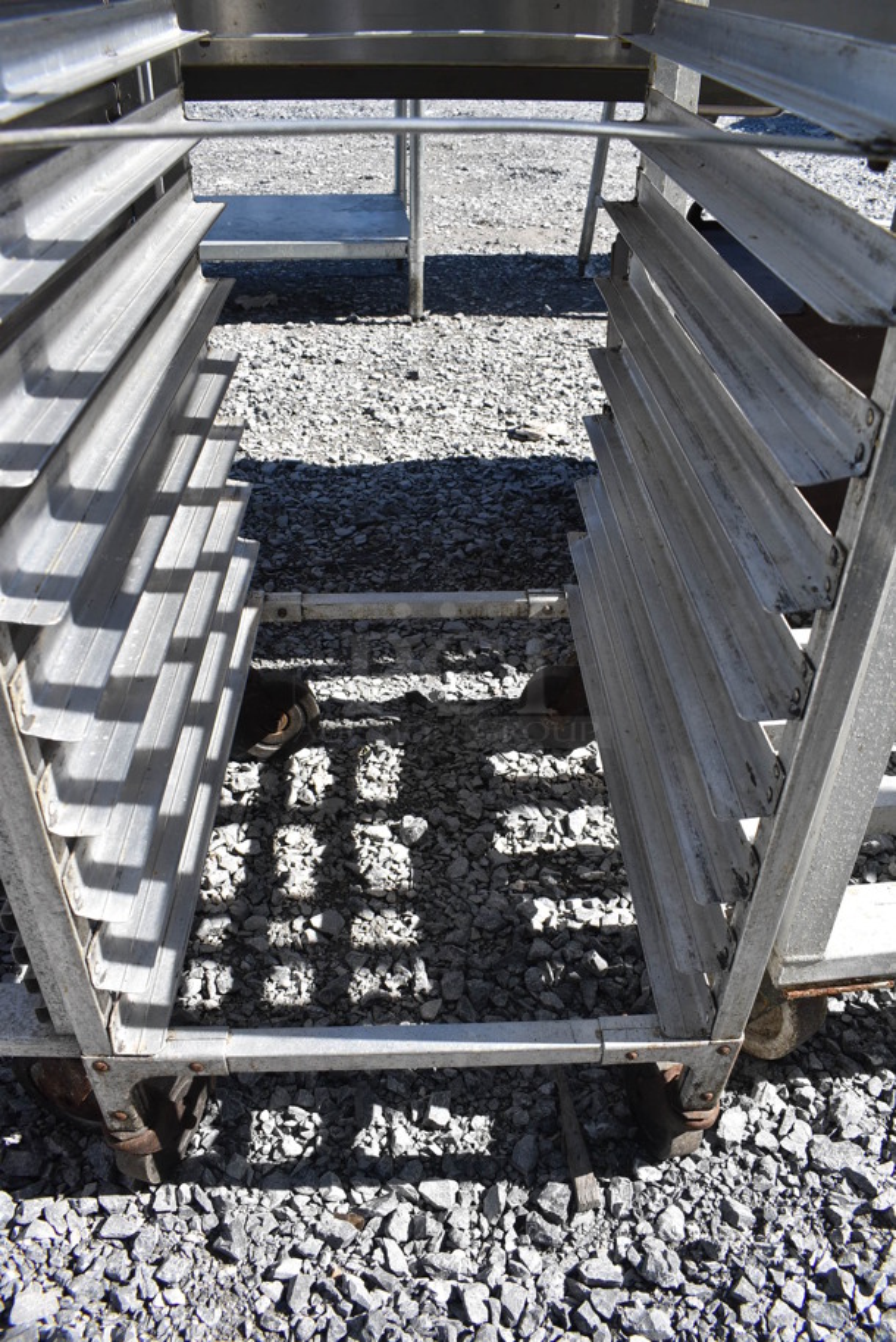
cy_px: 671
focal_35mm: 27
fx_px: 1006
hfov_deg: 48.0
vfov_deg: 67.3
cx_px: 448
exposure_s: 1/400
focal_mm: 18
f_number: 7.1
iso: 200
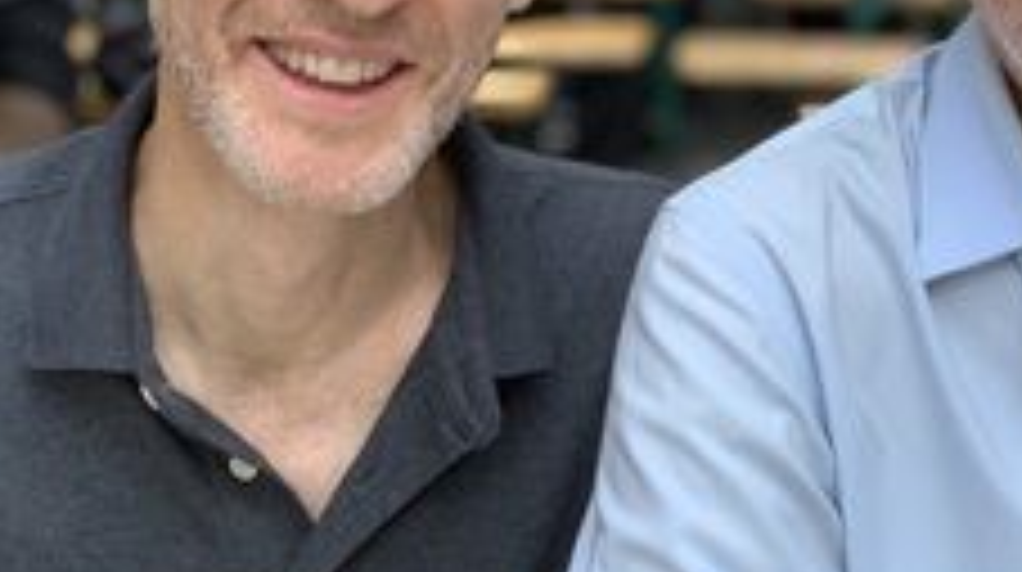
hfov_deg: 21.3
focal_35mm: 100
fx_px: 2706
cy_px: -59
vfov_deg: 11.9
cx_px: 680
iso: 200
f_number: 2.4
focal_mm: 6
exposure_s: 1/60
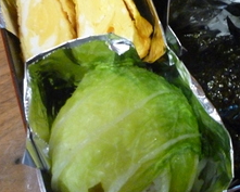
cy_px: 26
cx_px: 214
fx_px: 377
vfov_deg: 27.8
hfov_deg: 33.6
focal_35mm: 53
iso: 800
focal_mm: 4.5
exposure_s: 1/15
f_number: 2.8
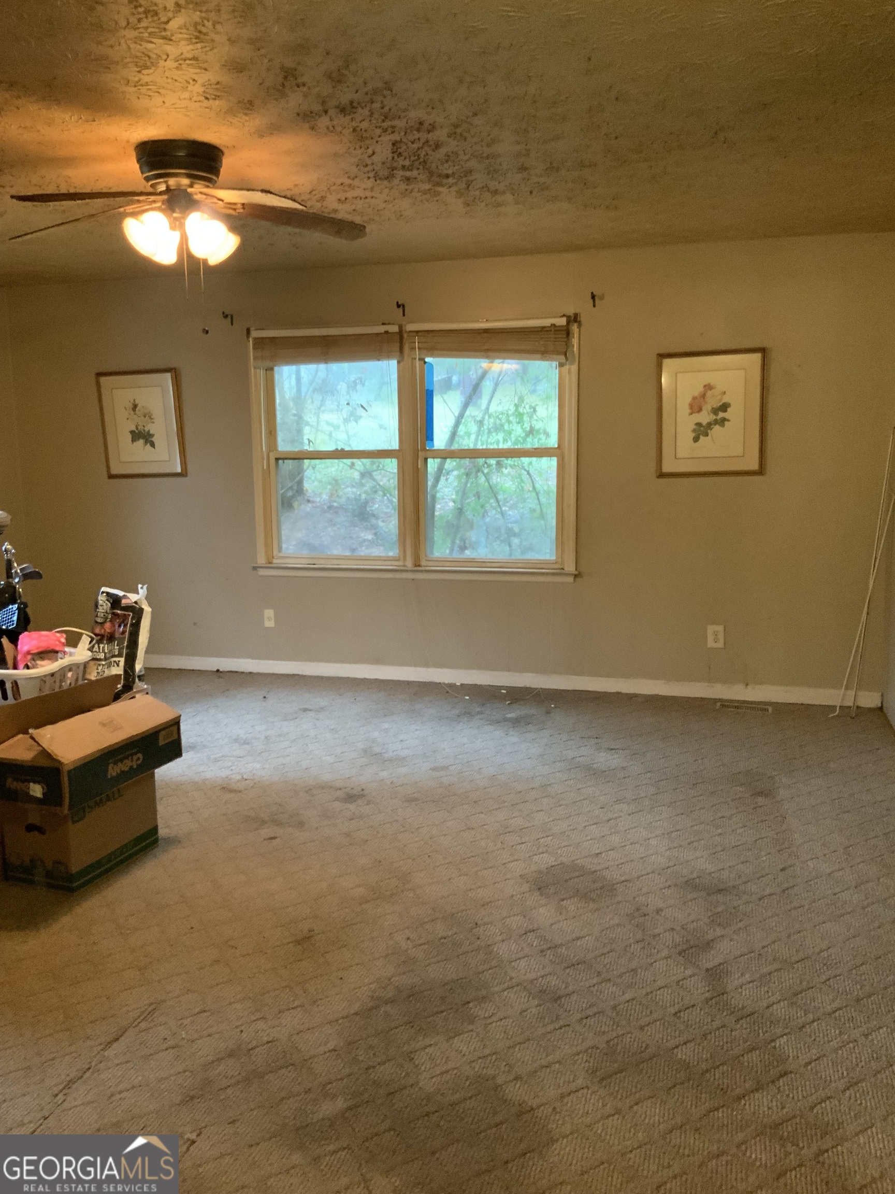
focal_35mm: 29
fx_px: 1000
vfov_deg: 61.7
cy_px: 597
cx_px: 448
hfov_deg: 48.2
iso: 400
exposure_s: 1/30
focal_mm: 3
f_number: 1.8
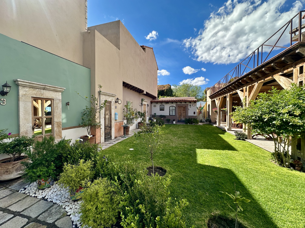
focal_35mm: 14
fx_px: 123
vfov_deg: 85.7
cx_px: 152
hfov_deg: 102.1
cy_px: 114
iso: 40
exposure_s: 1/818
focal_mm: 2.22
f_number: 2.2
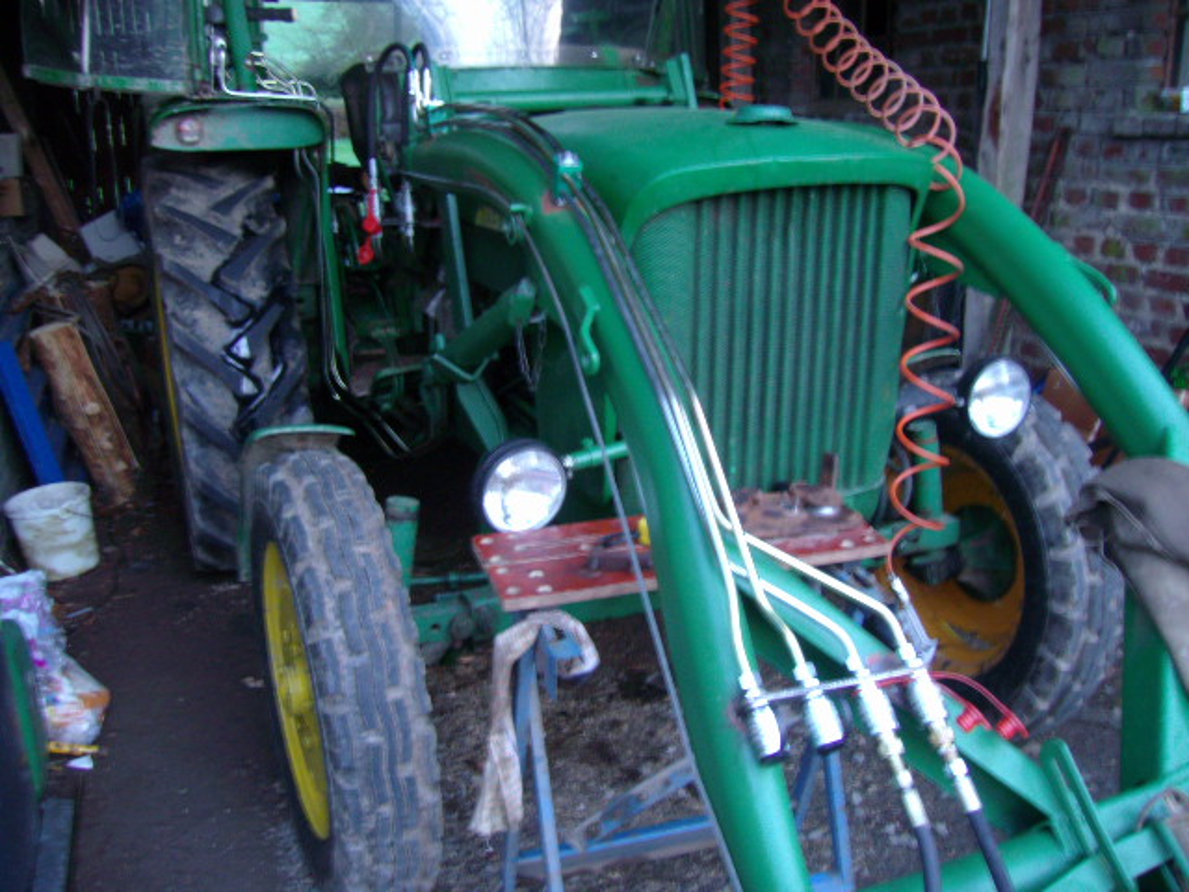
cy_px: 446
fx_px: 1202
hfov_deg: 52.6
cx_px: 594
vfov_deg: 40.7
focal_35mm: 35
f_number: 2.8
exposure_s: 1/2.51
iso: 100
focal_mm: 5.8
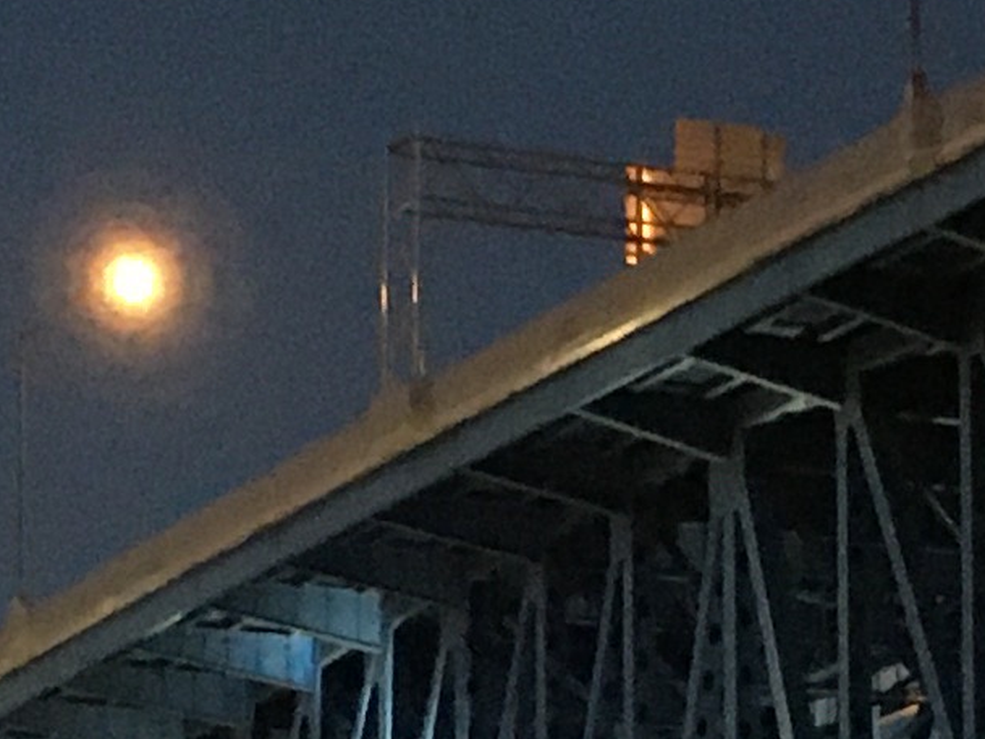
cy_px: 1308
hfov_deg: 10.3
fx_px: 5464
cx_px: 760
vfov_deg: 7.5
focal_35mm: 192
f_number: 2.2
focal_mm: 4.15
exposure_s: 1/15
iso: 500
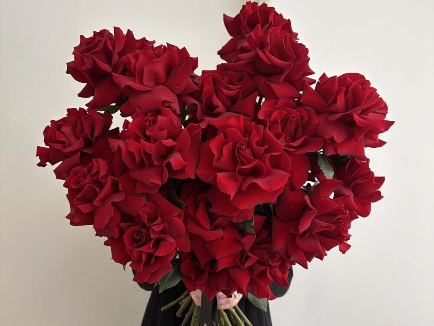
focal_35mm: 24
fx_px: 301
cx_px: 217
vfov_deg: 56.8
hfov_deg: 71.6
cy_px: 163
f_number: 1.78
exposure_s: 1/50
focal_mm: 6.86
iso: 200
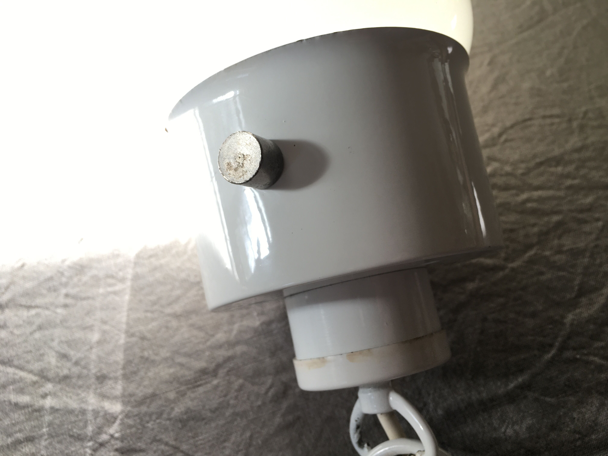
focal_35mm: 29
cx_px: 304
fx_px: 509
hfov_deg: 61.7
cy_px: 228
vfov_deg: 48.2
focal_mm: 4.15
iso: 25
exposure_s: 1/129
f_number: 2.2
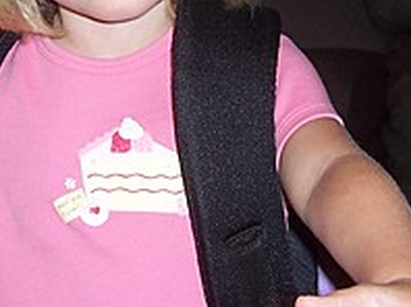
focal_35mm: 110
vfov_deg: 13.2
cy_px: -35
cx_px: 214
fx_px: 1304
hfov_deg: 17.9
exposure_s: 1/60
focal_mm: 5.6
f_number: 2.7
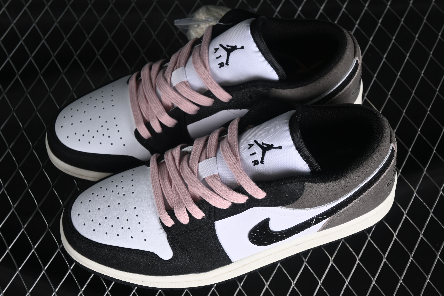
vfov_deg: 18.2
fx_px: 925
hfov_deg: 27.0
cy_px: 148
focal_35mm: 75
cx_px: 222
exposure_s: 1/80
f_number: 6.3
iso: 160
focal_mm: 50
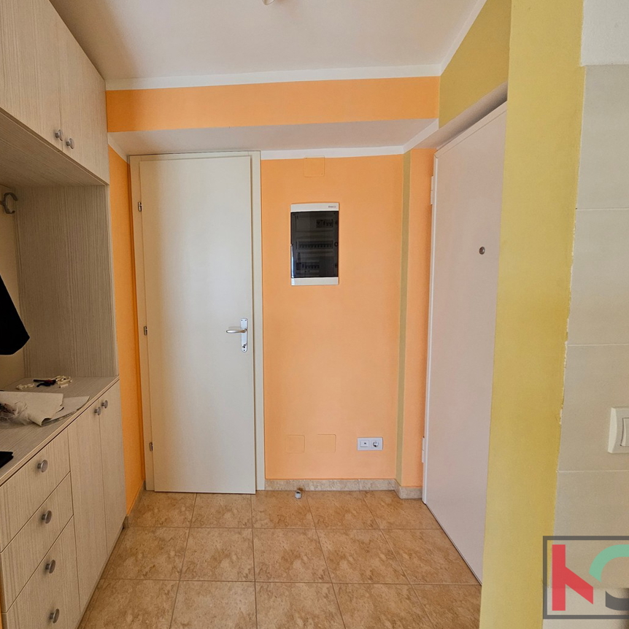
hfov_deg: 85.2
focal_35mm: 16
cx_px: 225
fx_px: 329
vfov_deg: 87.4
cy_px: 307
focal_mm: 2.2
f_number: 2.2
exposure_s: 1/193
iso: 80
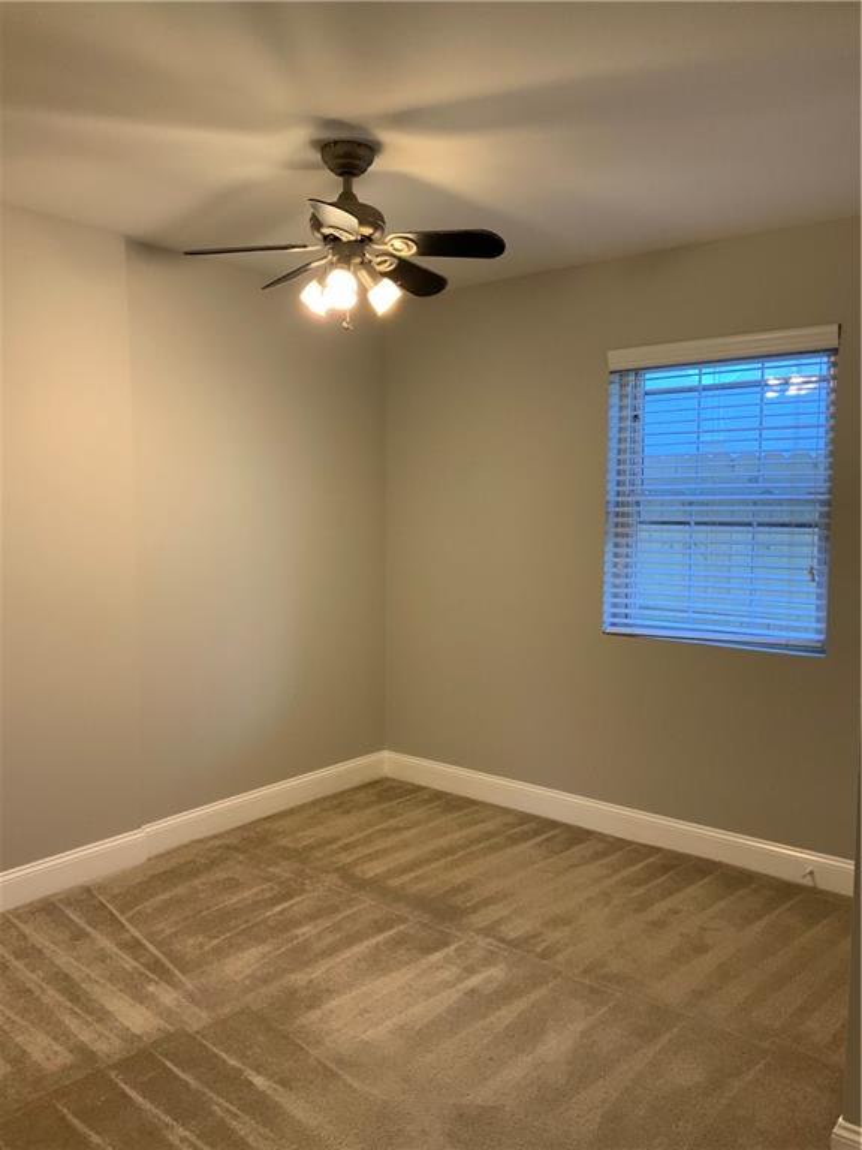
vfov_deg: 61.7
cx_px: 431
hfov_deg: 48.2
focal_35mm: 29
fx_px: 963
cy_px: 575
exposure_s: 1/60
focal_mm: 3
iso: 100
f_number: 1.8
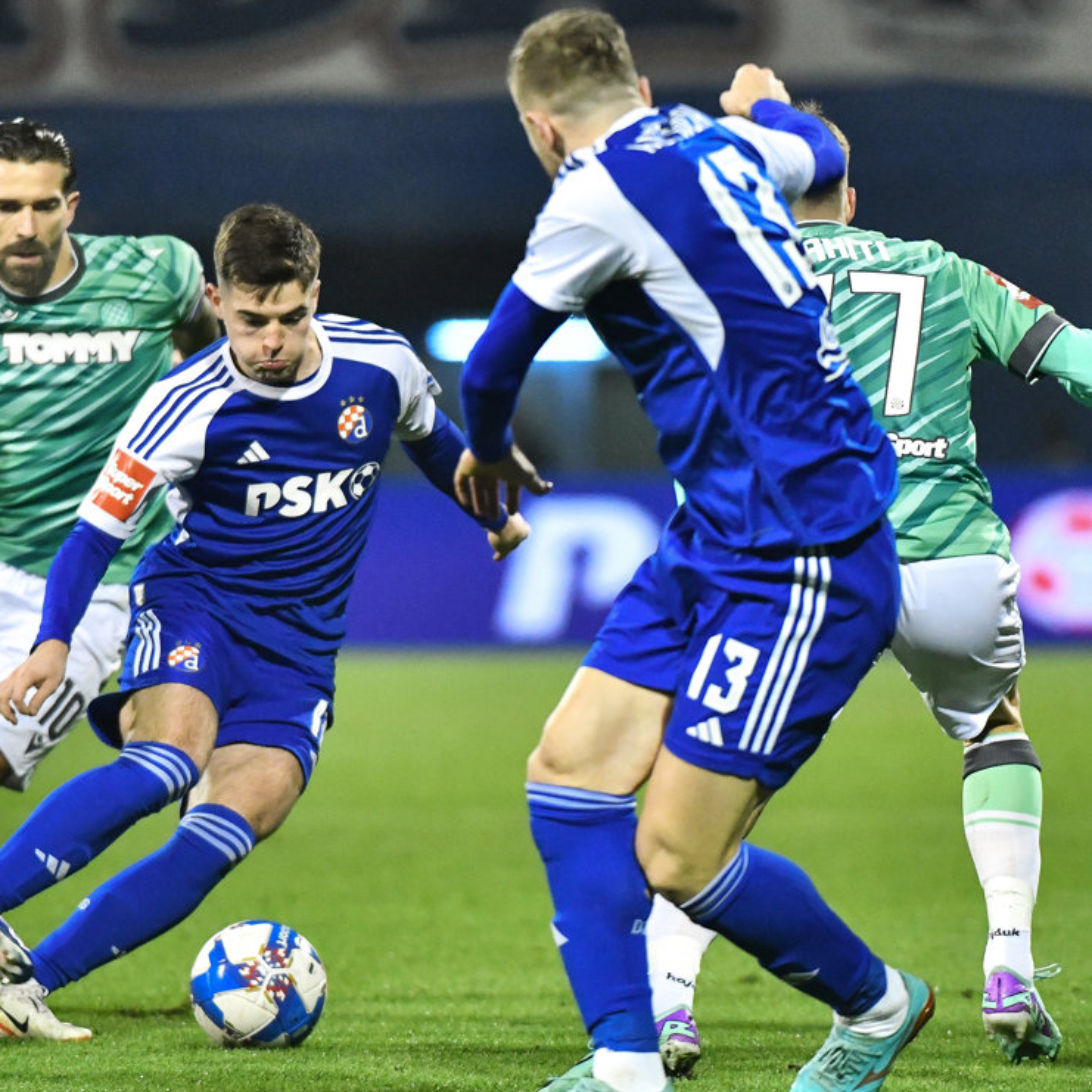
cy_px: 536
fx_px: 16203
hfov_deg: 3.9
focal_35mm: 454
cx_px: 279
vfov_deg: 3.9
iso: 5000
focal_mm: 330
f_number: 4
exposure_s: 1/1000
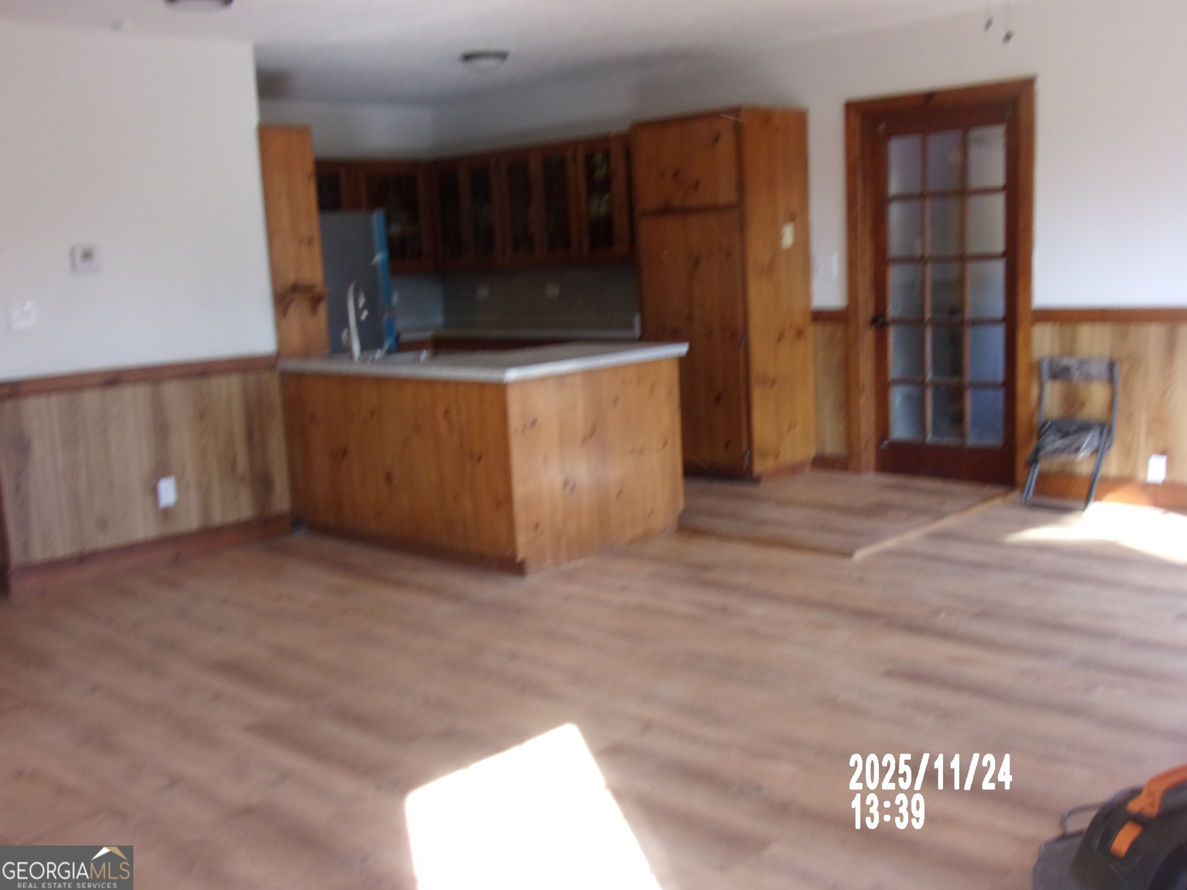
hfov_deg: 55.4
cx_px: 594
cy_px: 445
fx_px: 1132
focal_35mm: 33
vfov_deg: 42.9
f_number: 3.7
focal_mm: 5.9
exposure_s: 1/34
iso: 121
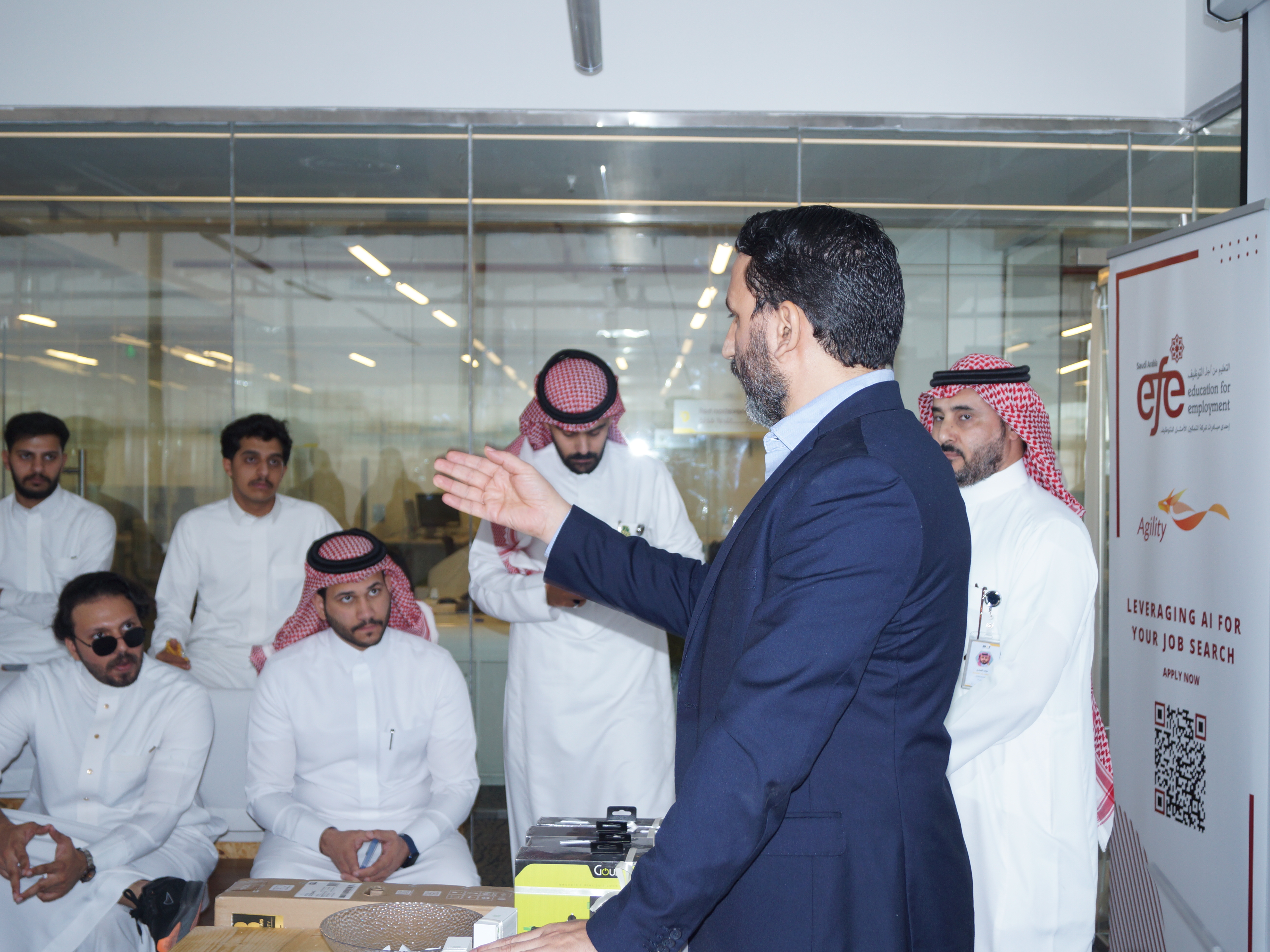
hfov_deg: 43.8
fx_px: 1578
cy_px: 481
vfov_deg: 33.6
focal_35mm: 43
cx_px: 689
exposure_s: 1/60
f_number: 4.5
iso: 160
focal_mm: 26
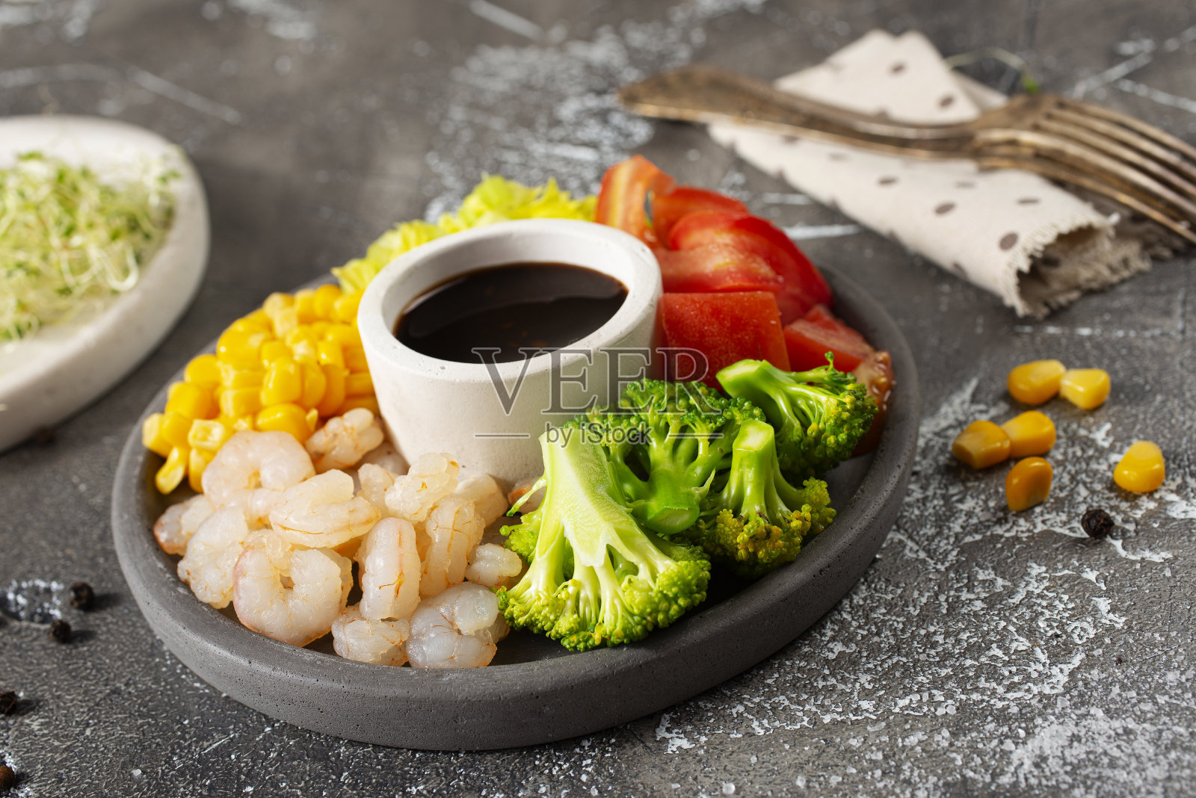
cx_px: 598
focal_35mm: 50
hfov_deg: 39.6
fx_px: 1662
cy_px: 399
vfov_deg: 27.0
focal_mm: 50
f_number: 8
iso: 100
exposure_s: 1/250
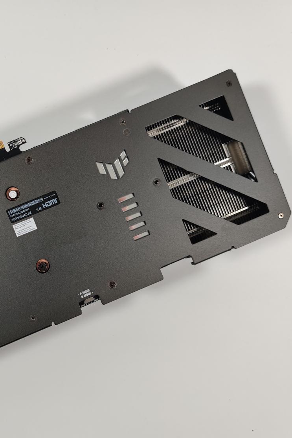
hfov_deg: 36.7
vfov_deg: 54.4
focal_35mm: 35
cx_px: 62
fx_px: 426
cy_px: 218
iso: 77
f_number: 1.85
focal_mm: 6.78
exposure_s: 1/100
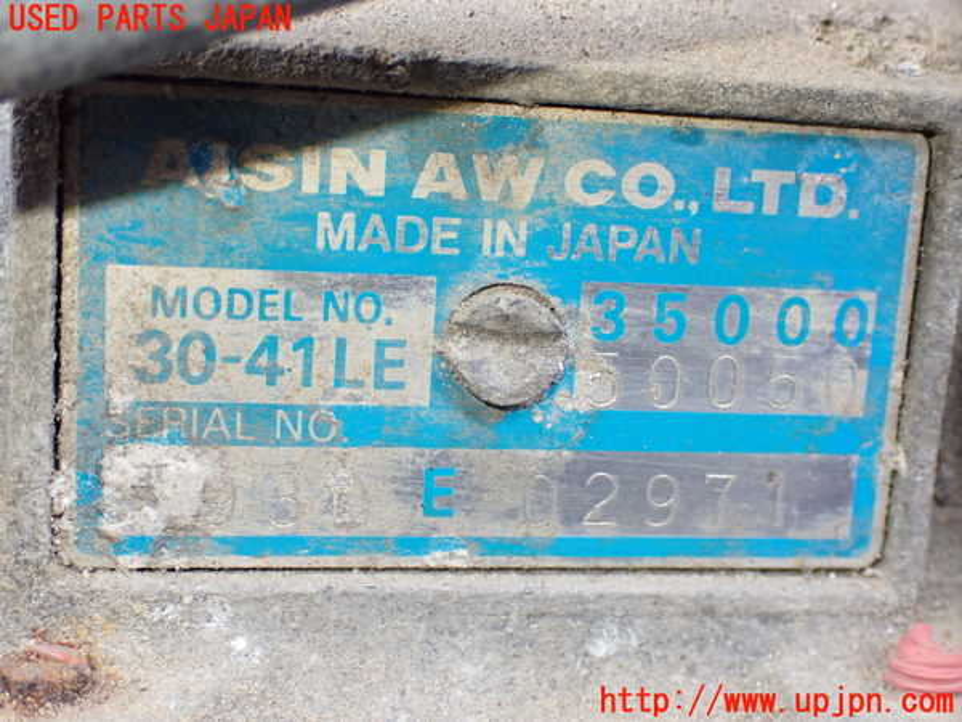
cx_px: 481
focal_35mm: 50
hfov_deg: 38.2
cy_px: 361
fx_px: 1390
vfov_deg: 29.1
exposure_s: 1/200
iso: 500
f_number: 3.2
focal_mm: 9.01
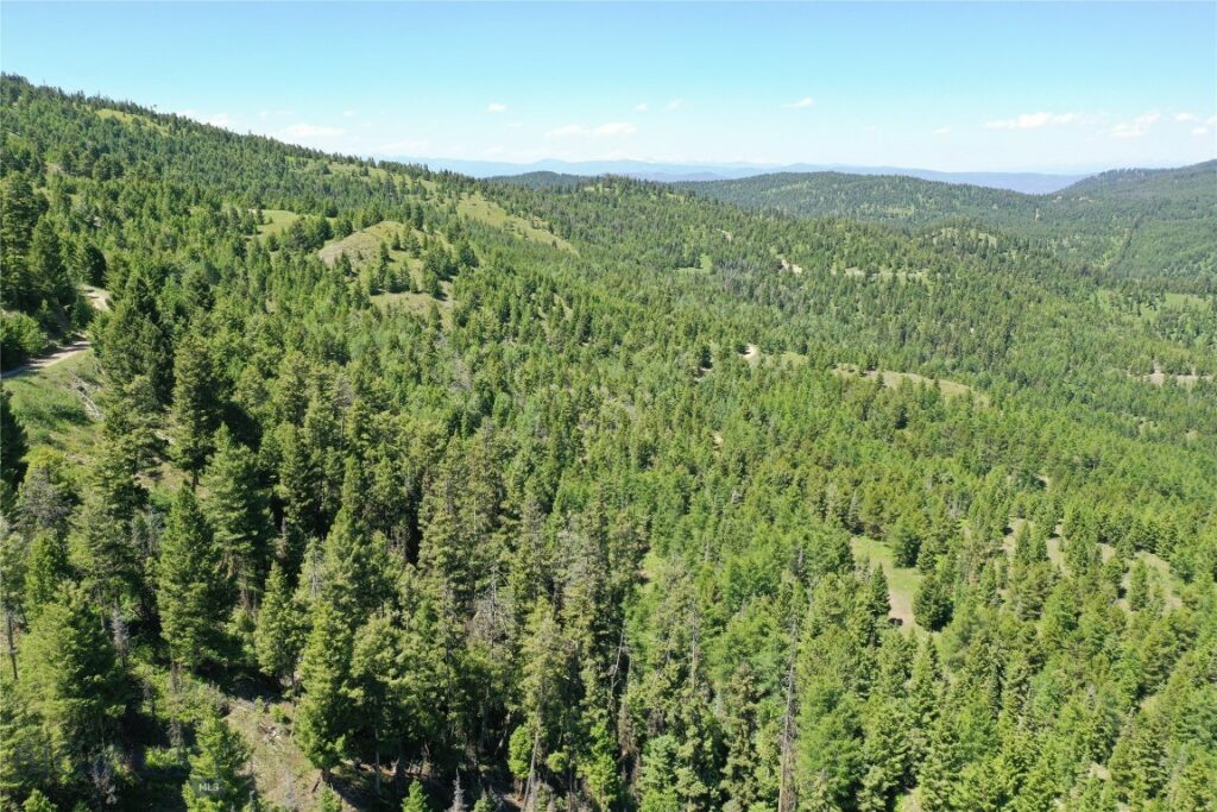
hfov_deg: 65.5
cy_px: 406
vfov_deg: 46.4
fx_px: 947
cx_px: 608
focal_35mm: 28
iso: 100
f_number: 5
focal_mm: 10.26
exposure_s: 1/240
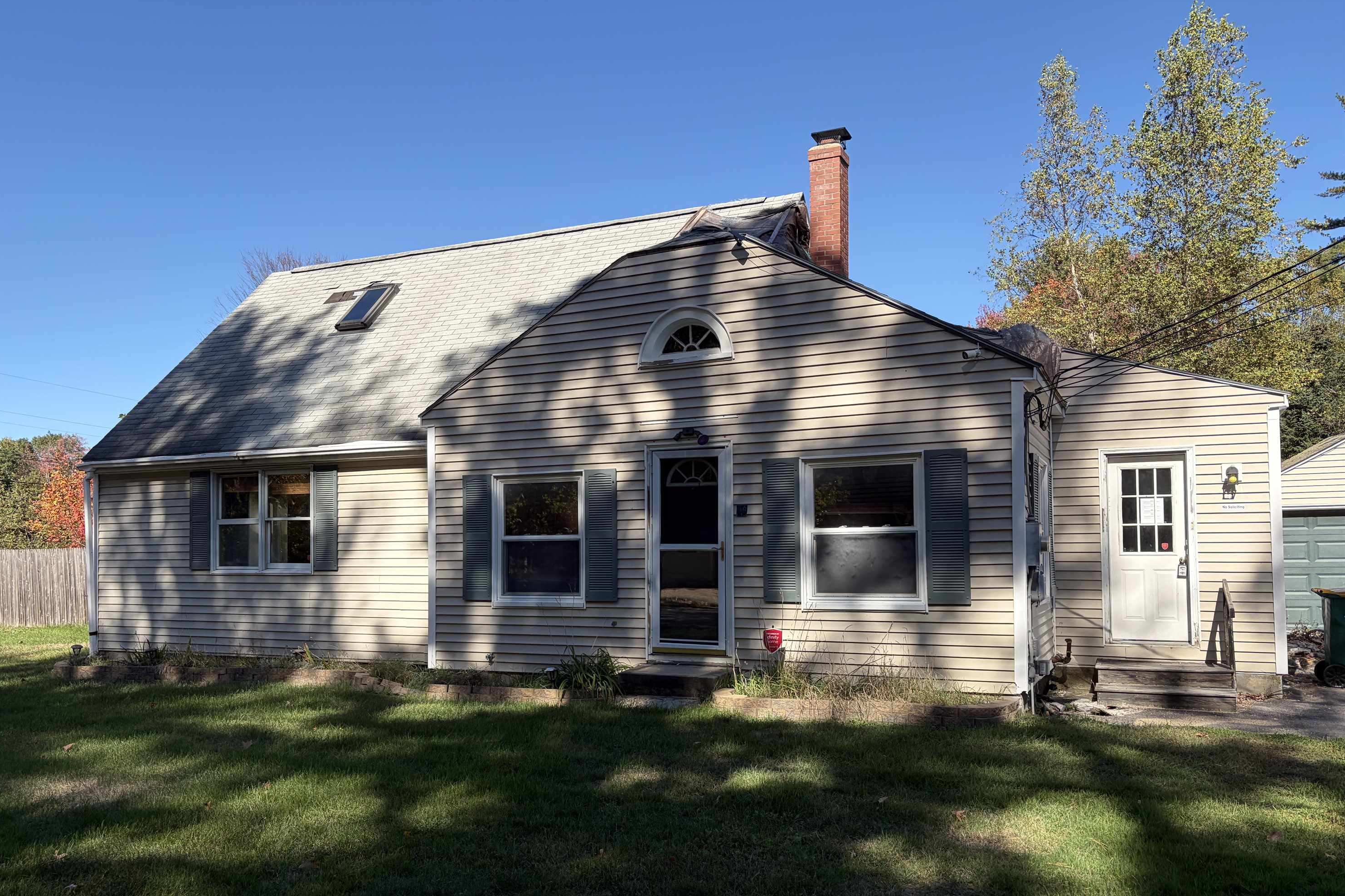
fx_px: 1046
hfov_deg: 65.5
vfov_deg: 46.3
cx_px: 650
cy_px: 513
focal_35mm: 28
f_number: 1.6
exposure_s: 1/2283
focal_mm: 5.96
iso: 50
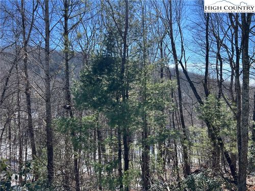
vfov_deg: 53.1
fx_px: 192
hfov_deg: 67.3
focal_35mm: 26
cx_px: 128
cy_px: 96
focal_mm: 5.7
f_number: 1.5
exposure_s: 1/1553
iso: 50
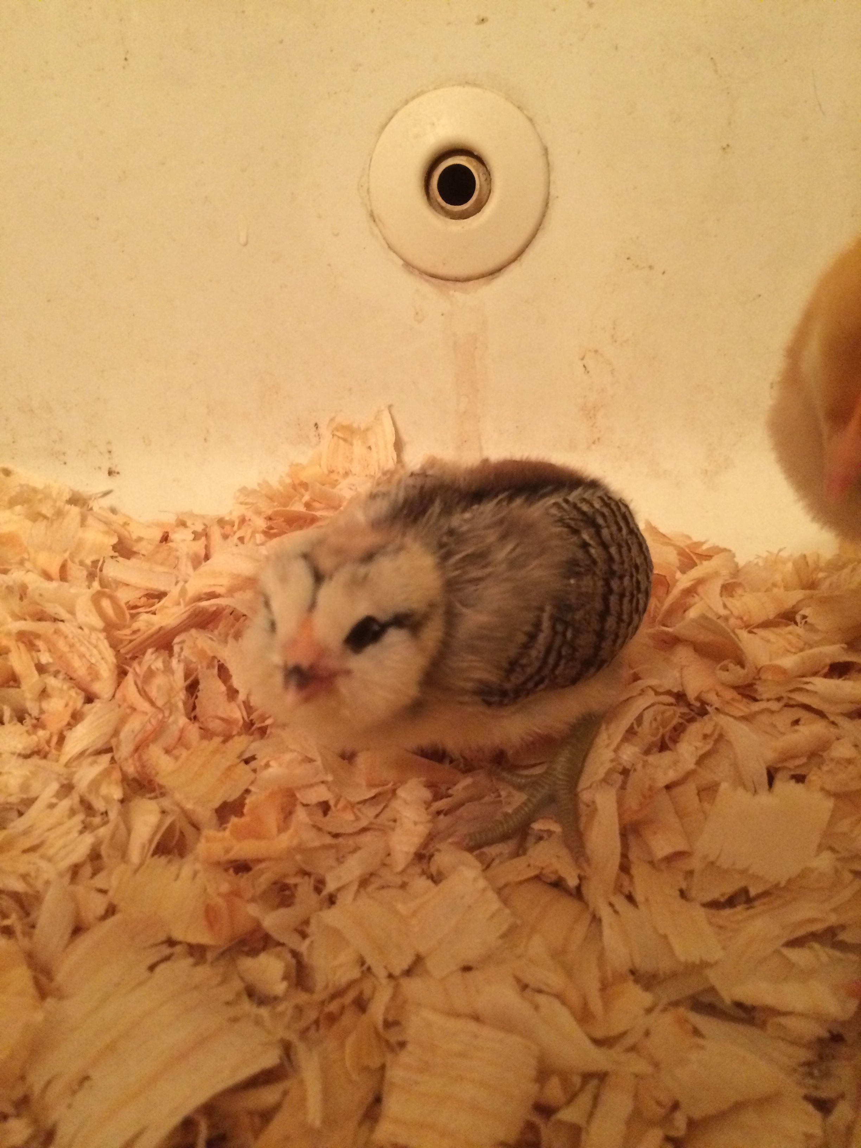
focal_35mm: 29
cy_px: 574
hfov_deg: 48.2
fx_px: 962
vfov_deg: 61.7
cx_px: 430
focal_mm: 4.15
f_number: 2.2
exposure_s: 1/15
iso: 320
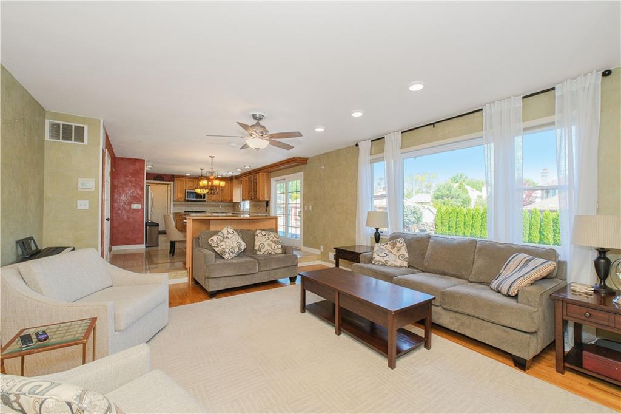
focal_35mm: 15
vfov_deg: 77.3
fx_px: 259
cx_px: 310
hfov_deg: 100.4
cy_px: 207
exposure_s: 1/60
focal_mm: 10
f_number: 8
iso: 800
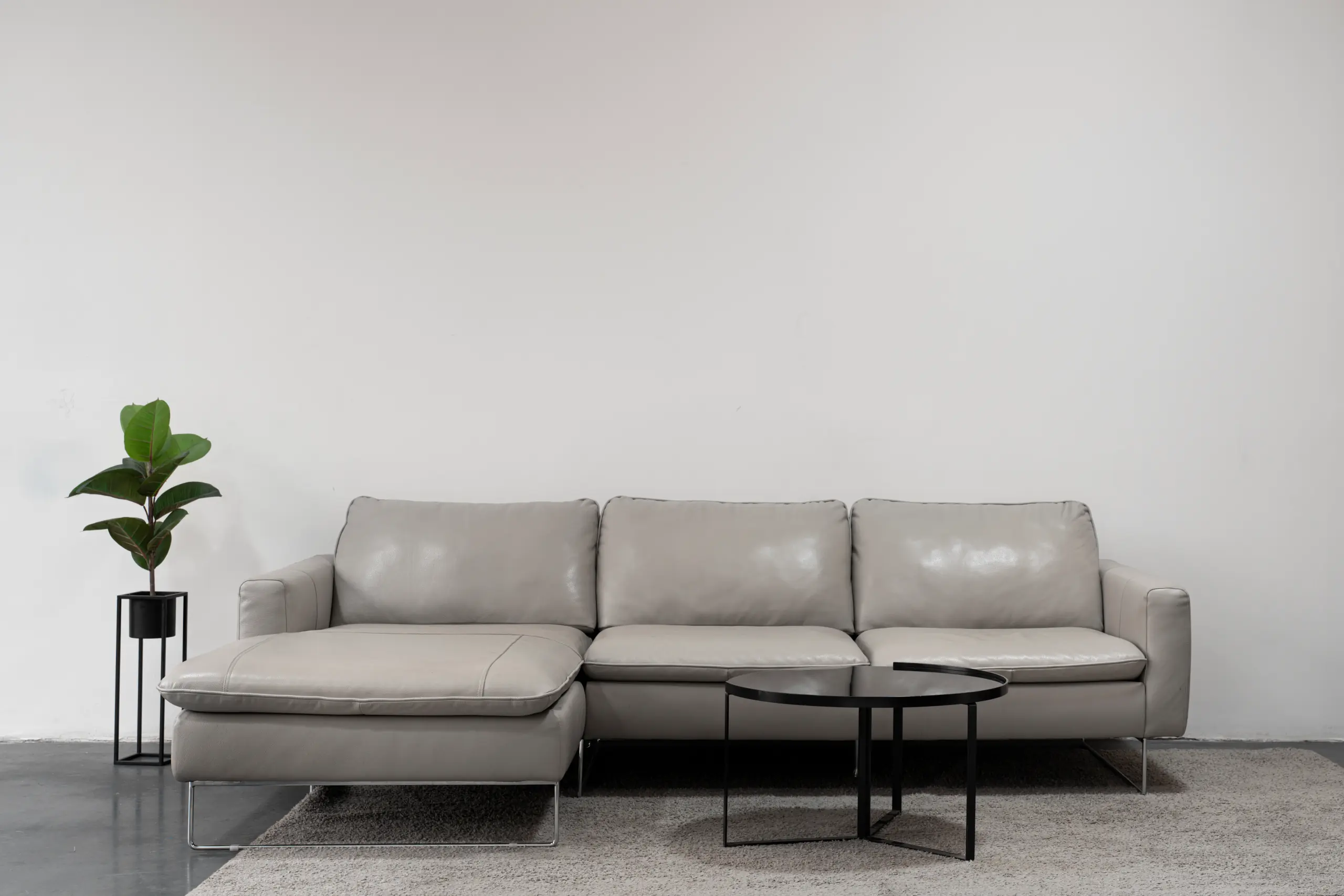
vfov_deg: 28.1
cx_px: 672
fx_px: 1792
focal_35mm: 48
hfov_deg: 41.1
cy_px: 448
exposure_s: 1/3
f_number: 7.1
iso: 100
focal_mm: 48
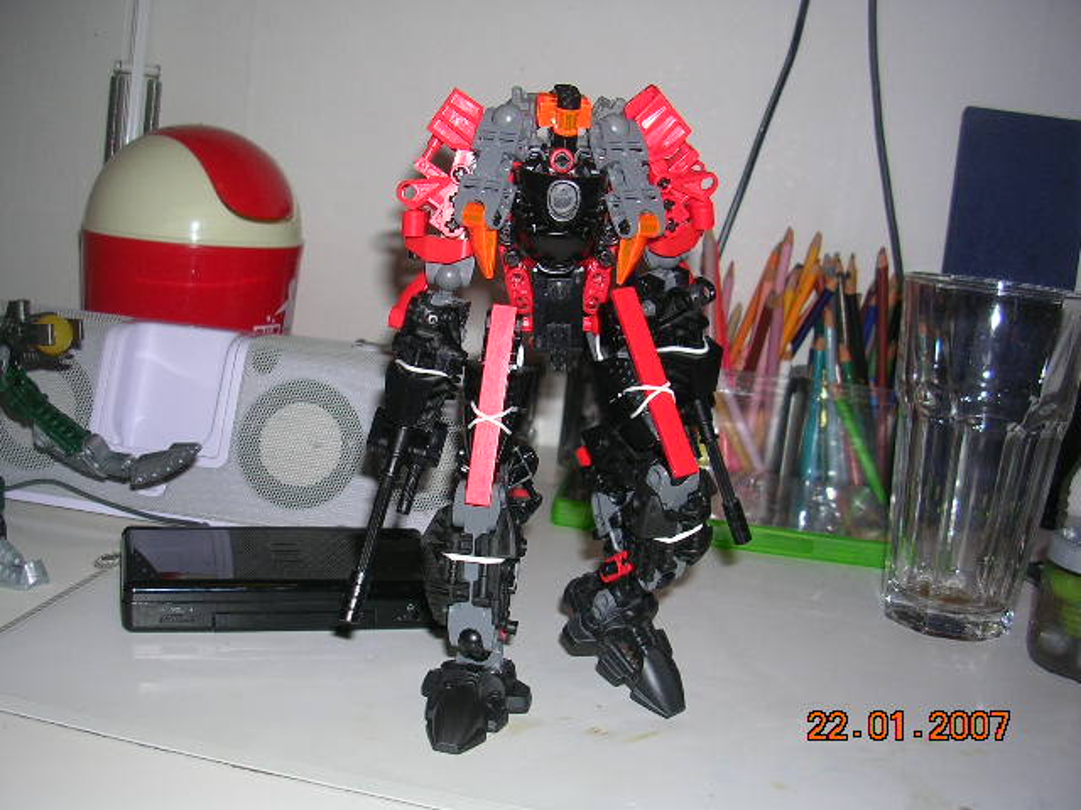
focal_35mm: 38
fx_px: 1187
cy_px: 405
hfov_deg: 49.0
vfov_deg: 37.7
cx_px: 540
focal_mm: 5.8
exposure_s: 1/60.1
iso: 50
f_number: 2.8
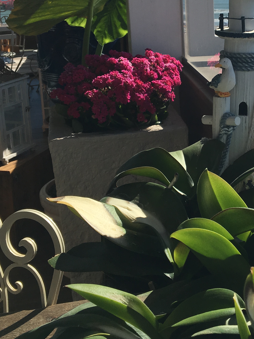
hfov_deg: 24.9
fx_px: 557
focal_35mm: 57
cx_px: 230
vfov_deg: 33.4
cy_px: 110
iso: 25
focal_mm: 4.15
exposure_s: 1/1972
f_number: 2.2
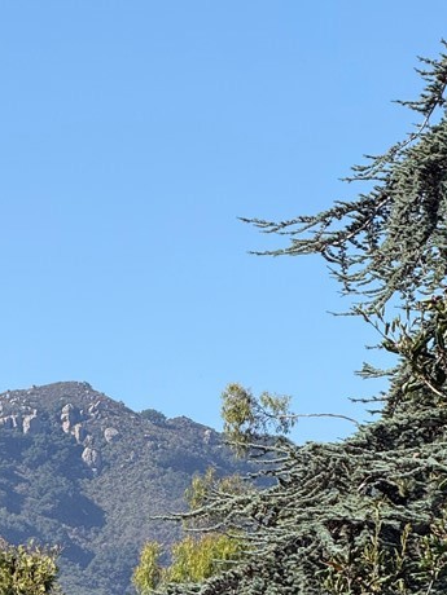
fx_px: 4597
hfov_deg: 5.6
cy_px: 536
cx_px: 9
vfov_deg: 7.4
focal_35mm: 267
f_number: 2.8
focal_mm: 15.66
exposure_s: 1/1033
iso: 50
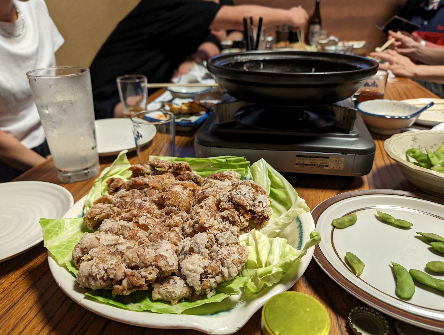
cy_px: 168
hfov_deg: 71.5
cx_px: 222
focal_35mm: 24
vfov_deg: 56.9
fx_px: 308
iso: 351
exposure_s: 1/60
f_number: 1.68
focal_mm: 6.9
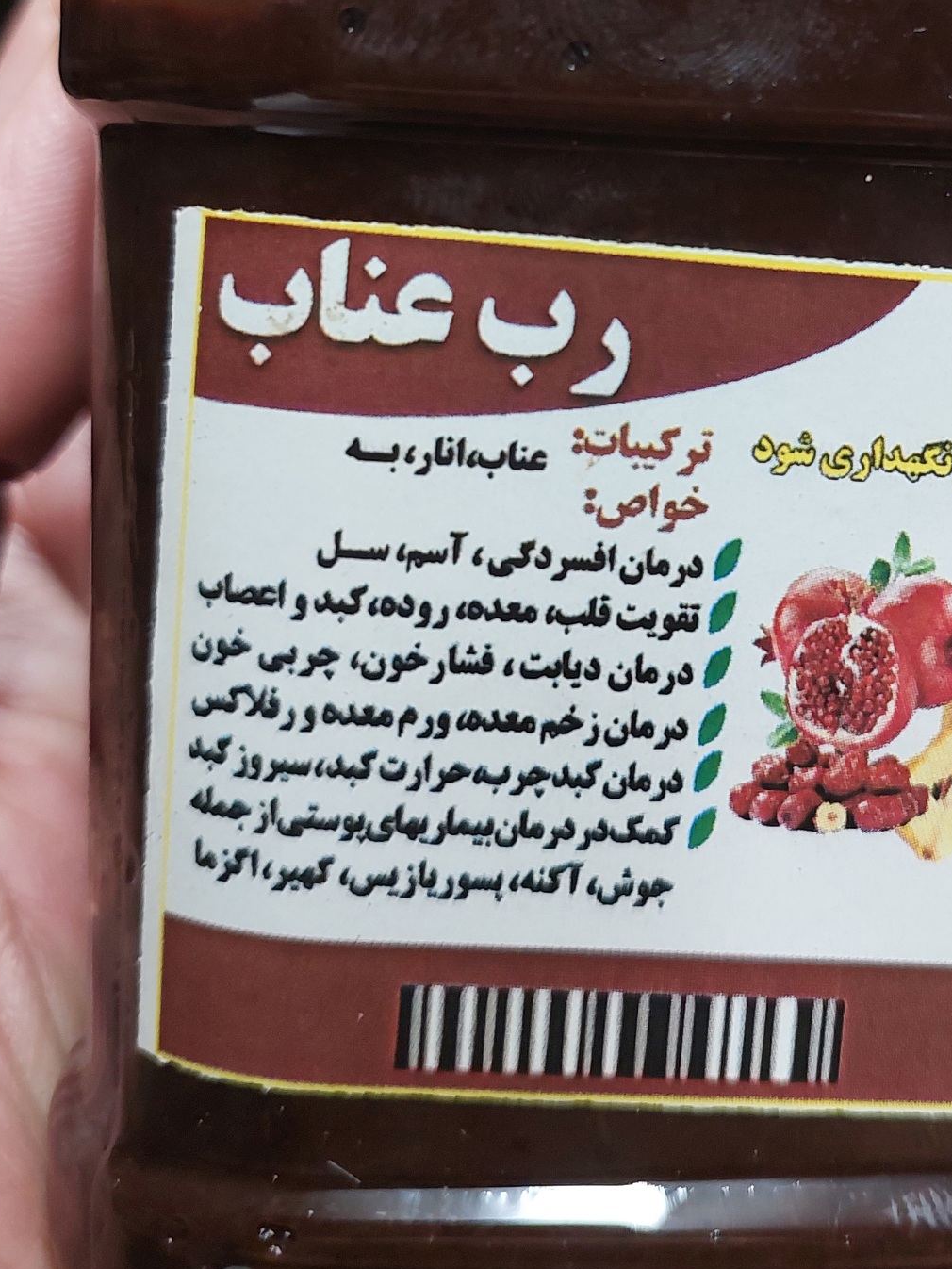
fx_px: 1503
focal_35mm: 41
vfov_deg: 43.9
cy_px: 286
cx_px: 698
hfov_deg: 34.5
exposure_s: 1/50
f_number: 1.8
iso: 40
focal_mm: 5.06
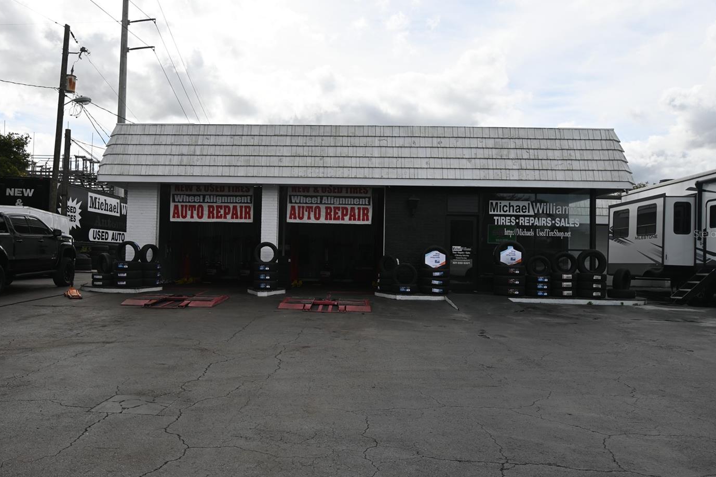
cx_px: 325
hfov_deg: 62.5
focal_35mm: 30
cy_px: 234
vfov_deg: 44.2
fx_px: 588
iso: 100
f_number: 7.1
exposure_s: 1/320
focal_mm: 17
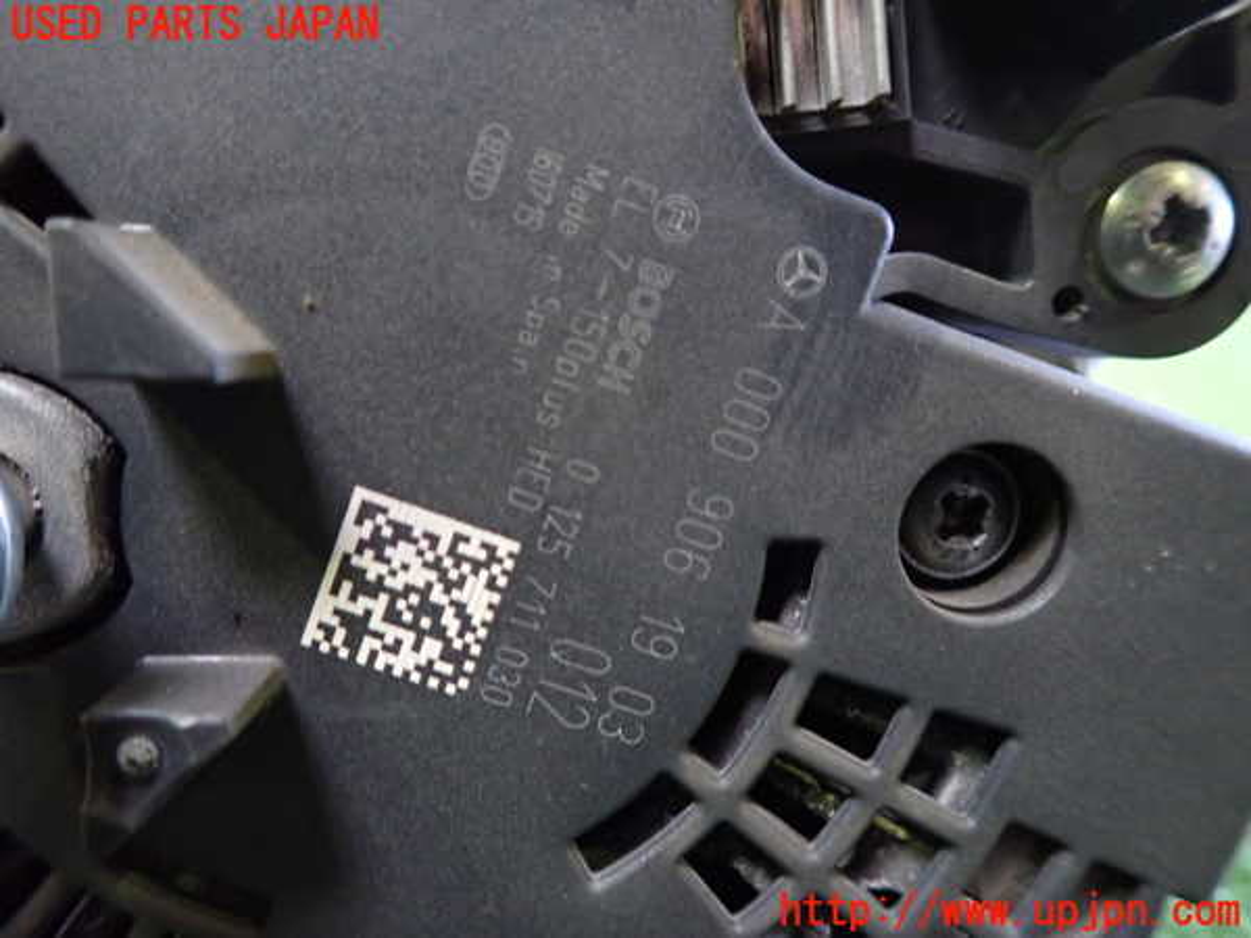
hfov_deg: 69.4
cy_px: 469
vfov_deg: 54.9
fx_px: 903
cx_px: 626
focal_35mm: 25
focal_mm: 4.5
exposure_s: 1/30
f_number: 2
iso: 640
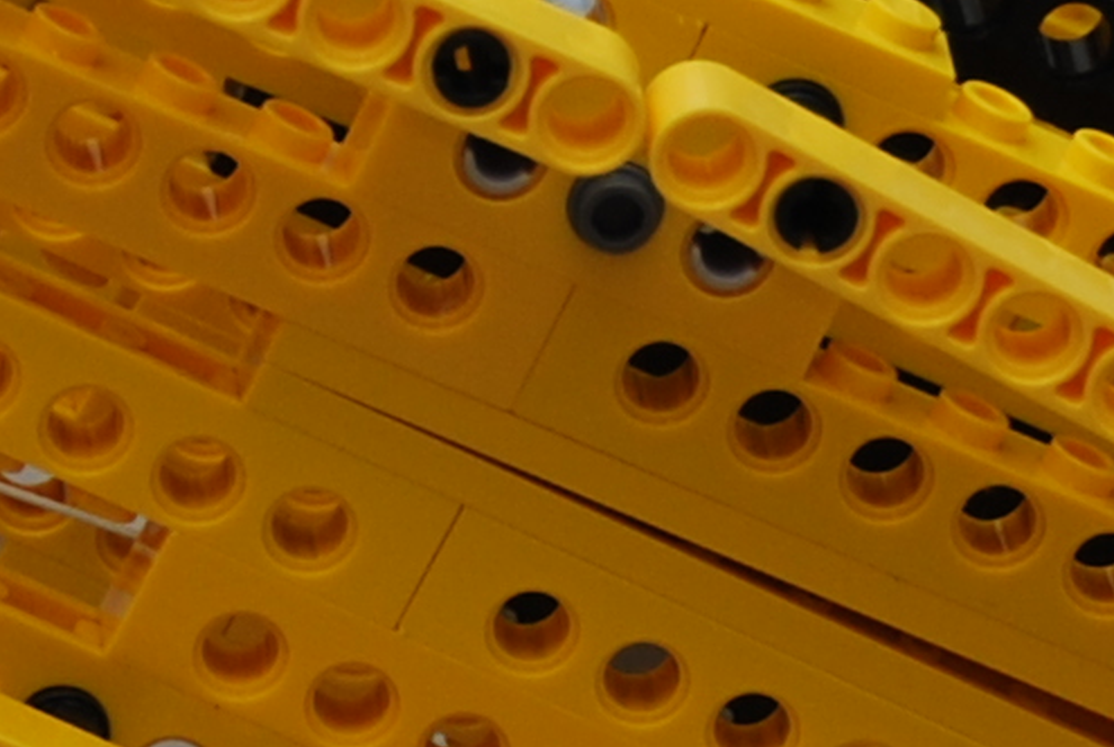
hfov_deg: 3.2
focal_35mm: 645
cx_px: 338
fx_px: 19992
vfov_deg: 2.1
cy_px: 990
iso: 100
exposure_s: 1/60
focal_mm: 55
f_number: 4.8
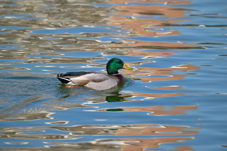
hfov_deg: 5.2
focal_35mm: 400
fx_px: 2522
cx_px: 114
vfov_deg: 3.4
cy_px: 76
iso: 1800
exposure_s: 1/4000
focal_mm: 400
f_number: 5.6
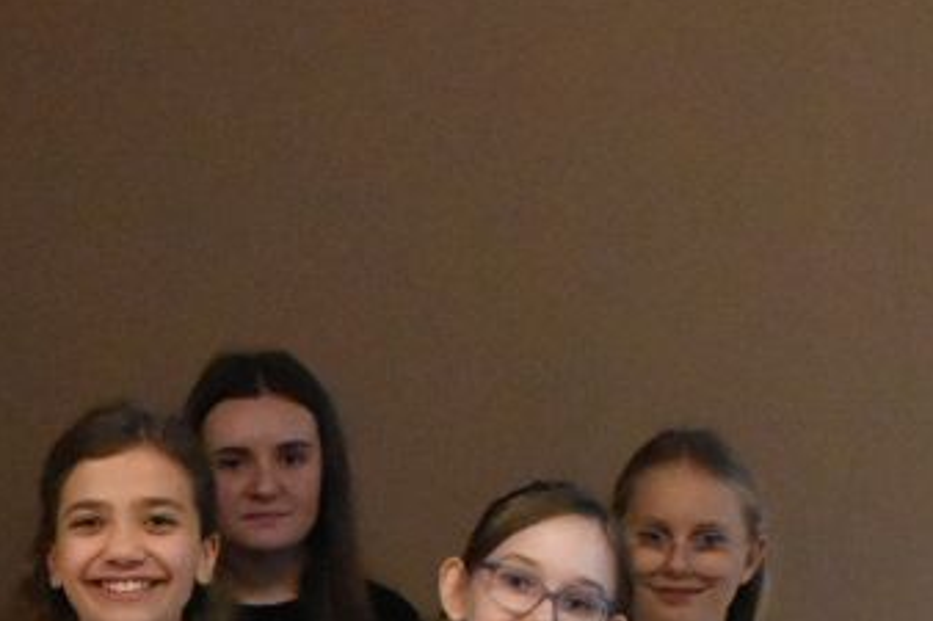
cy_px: 1132
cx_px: -188
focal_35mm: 128
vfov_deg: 10.1
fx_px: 3316
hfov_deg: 15.4
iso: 7200
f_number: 5.6
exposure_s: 1/320
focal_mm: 20
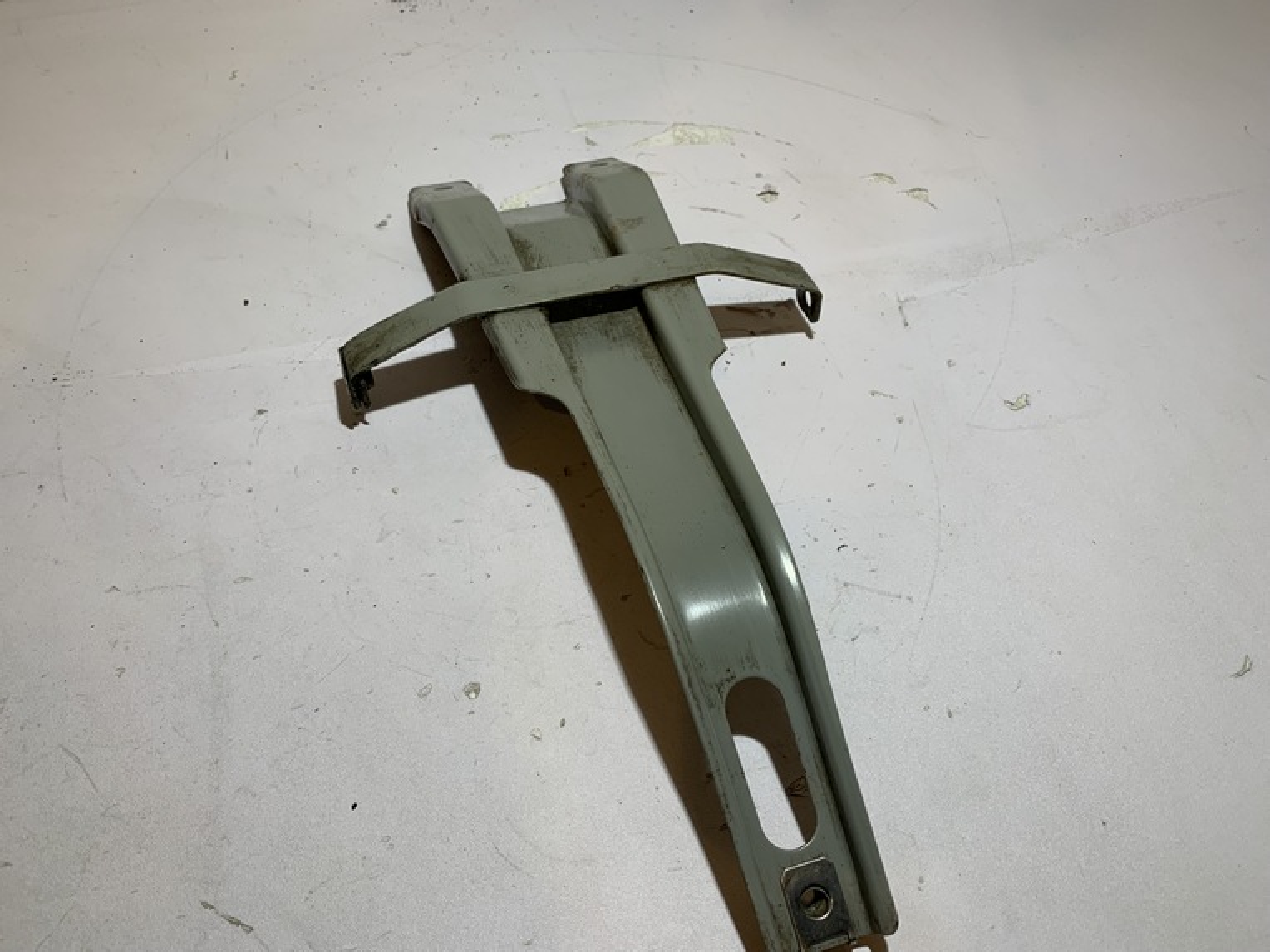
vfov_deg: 53.1
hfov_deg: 67.3
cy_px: 476
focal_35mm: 26
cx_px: 635
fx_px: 954
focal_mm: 4.25
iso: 40
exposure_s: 1/121
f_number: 1.8
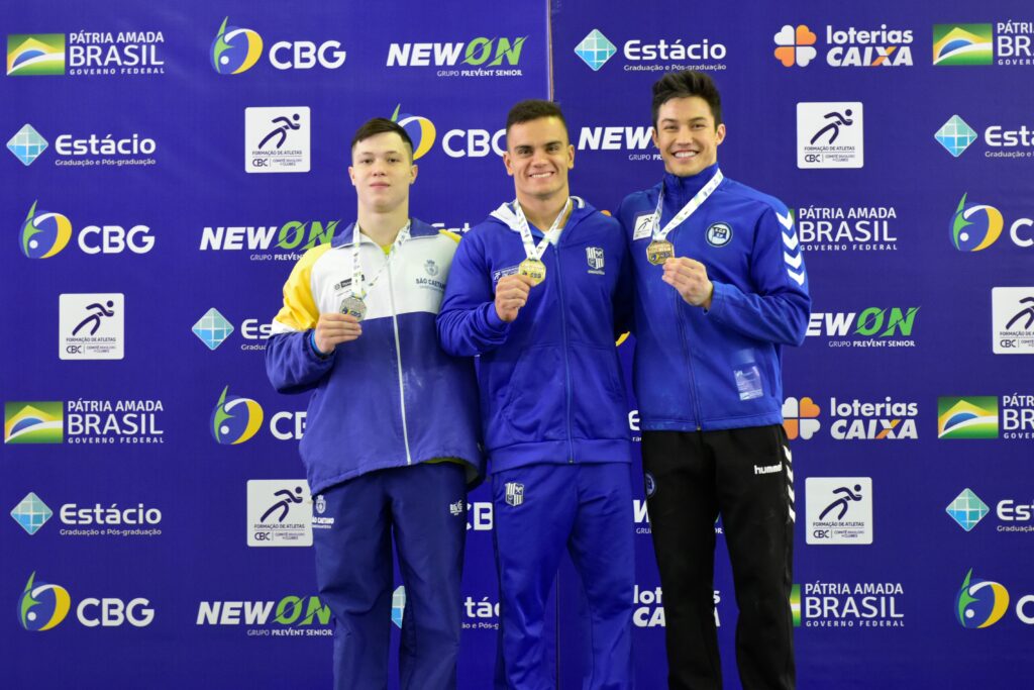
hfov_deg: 28.8
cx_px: 517
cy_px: 345
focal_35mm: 70
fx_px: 2011
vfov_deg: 19.5
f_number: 4.5
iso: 3200
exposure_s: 1/60
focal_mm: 70
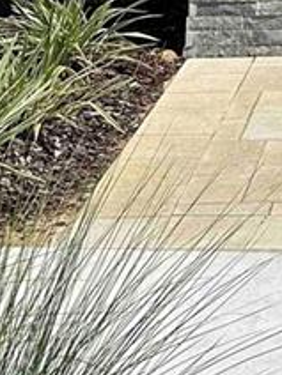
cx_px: 644
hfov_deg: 9.8
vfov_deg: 12.1
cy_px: -483
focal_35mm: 136
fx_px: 1477
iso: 80
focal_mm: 6.86
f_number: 1.78
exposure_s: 1/8929
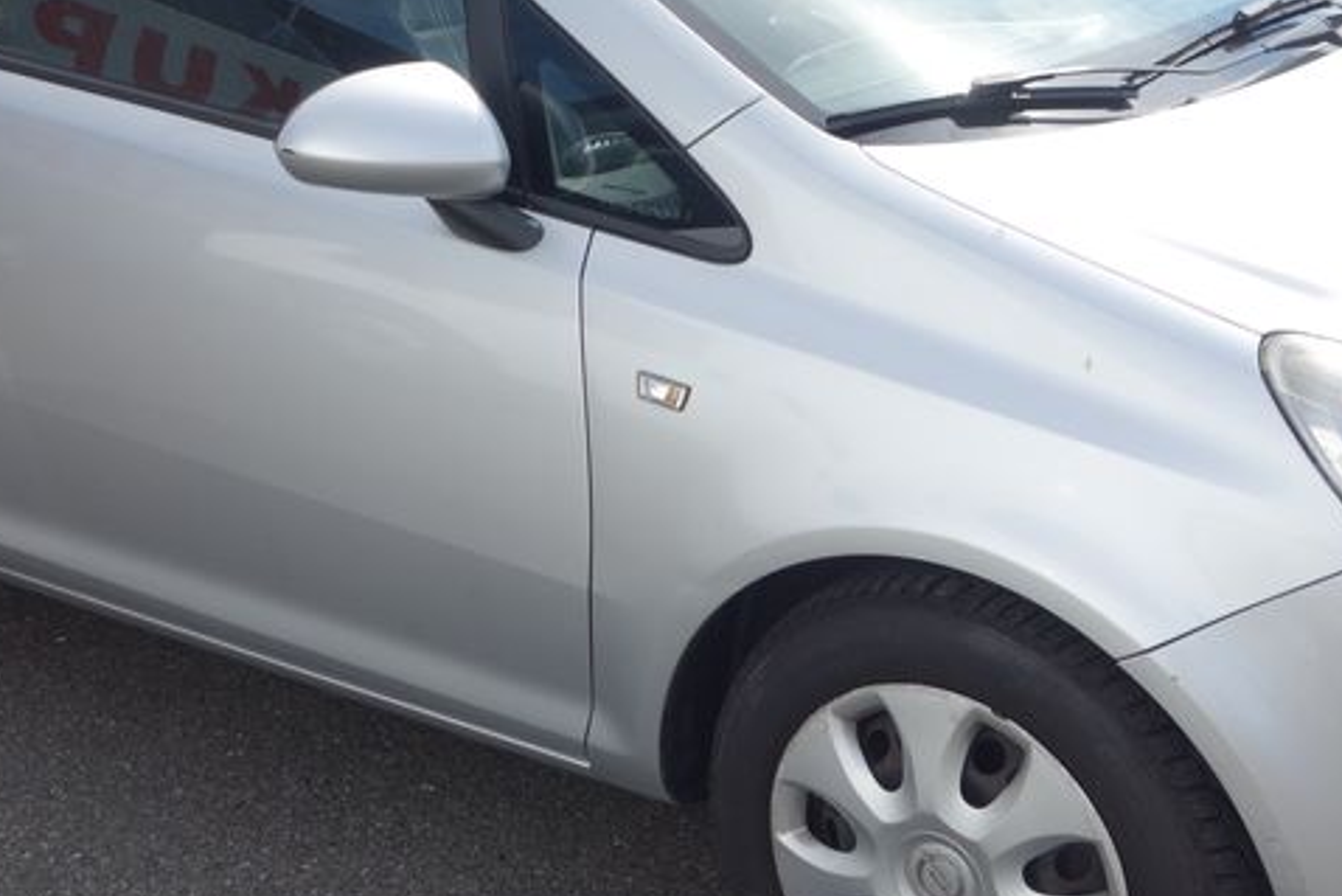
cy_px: 411
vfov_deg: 22.6
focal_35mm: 60
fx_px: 2237
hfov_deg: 33.3
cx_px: 766
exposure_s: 1/320
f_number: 5.6
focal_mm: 10.4
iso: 125
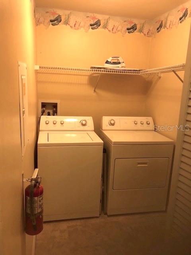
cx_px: 96
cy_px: 128
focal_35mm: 29
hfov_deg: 48.2
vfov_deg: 61.7
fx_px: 213
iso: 40
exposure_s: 1/17
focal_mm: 3.99
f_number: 1.8
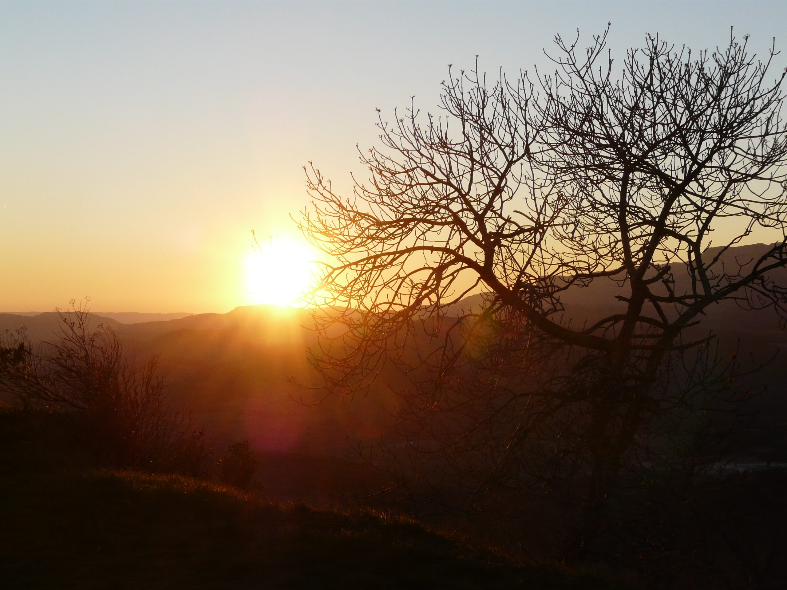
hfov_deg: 28.2
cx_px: 394
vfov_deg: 21.3
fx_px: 1569
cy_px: 295
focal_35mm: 69
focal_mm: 11.4
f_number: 5.6
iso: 100
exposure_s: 1/200
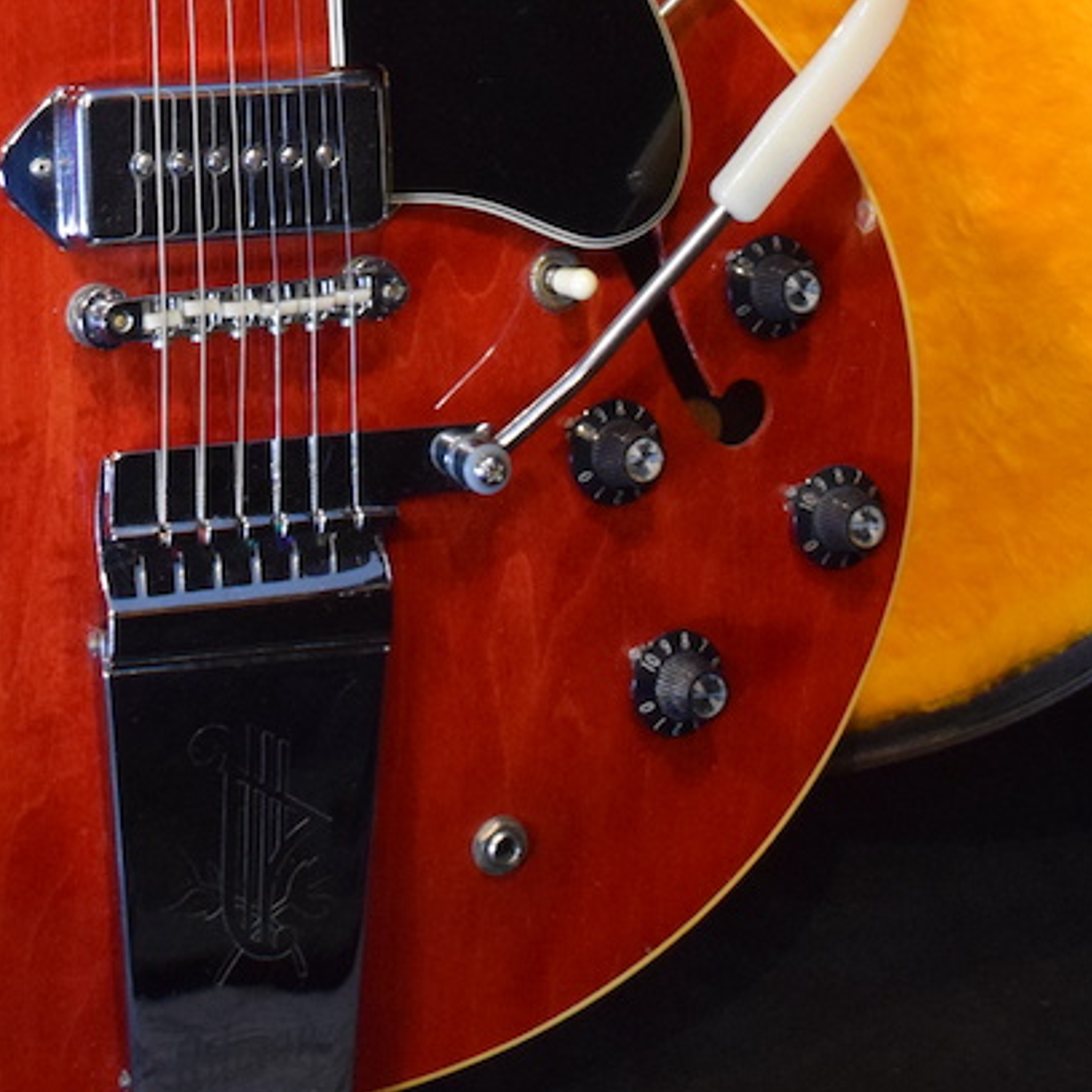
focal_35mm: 127
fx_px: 4517
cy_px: -650
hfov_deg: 13.7
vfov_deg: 12.9
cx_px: 174
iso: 2500
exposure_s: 1/60
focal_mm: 27
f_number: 4
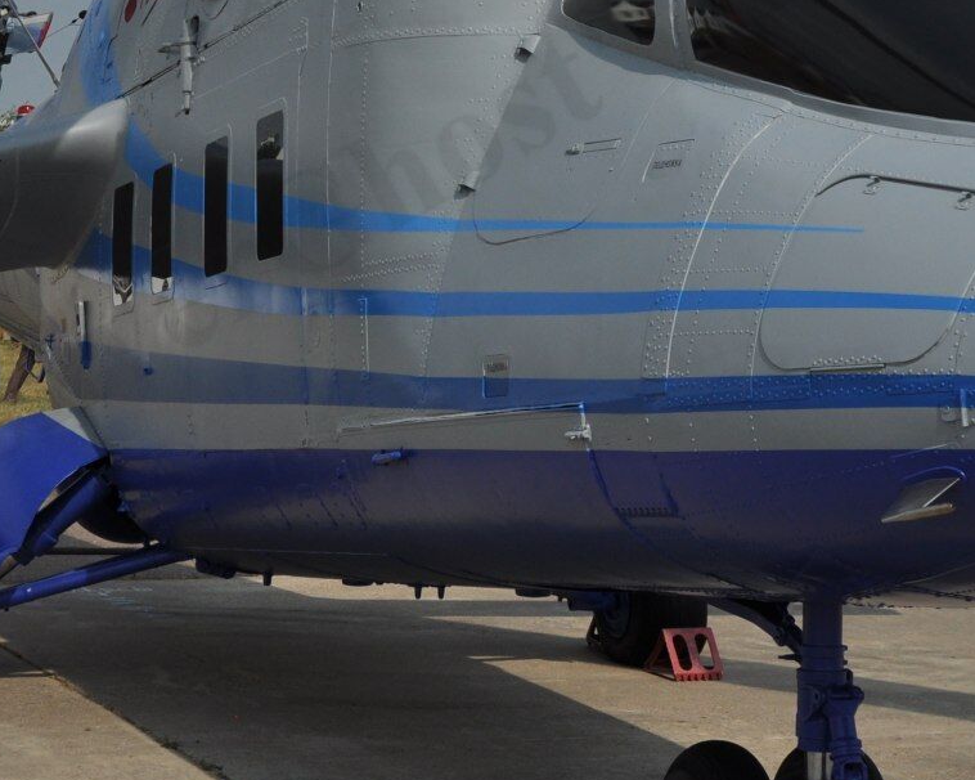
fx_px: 2193
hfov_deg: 25.1
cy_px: 88
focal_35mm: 76
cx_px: 535
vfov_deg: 19.8
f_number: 8
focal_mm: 20
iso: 200
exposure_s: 1/1250
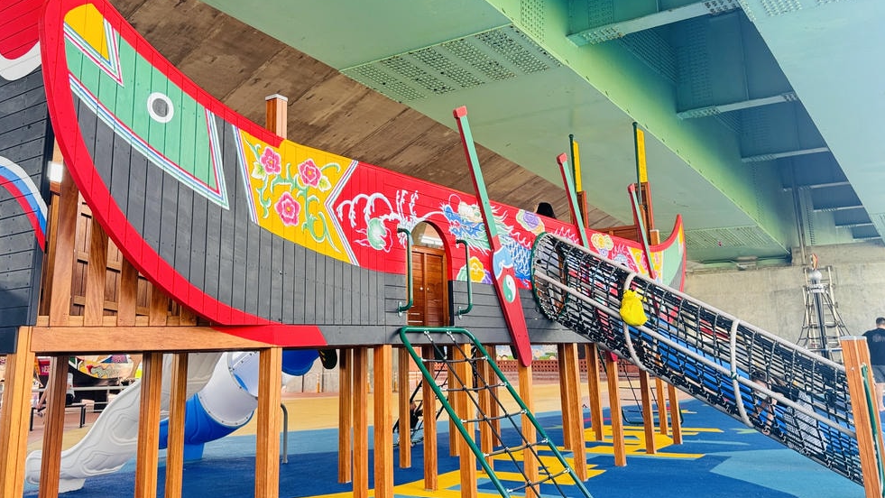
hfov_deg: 61.0
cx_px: 424
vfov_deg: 36.4
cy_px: 178
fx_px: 751
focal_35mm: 32
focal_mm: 6.76
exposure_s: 1/158
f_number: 1.78
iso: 80
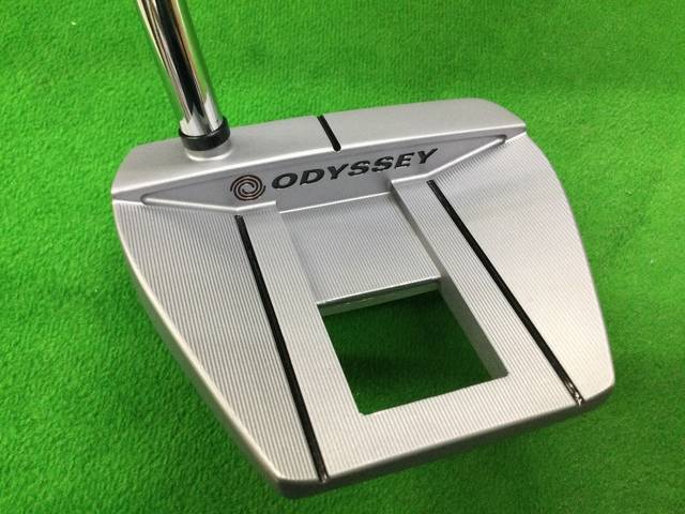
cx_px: 342
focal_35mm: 31
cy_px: 257
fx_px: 613
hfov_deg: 58.4
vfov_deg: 45.4
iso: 100
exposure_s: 1/30
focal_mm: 3.3
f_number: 2.4
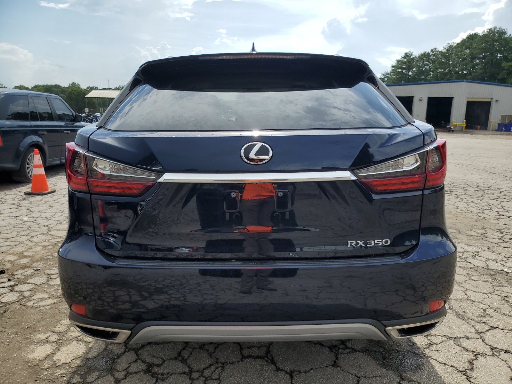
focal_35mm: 26
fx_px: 385
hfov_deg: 67.3
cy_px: 192
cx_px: 256
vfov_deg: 53.1
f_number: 1.5
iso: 50
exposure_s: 1/2500
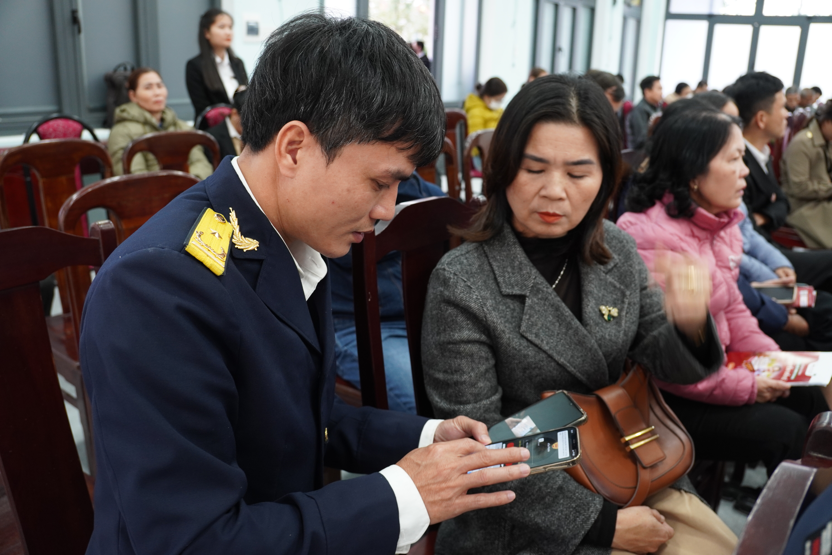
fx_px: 669
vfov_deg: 45.0
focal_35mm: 29
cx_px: 416
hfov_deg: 63.7
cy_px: 278
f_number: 3.2
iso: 640
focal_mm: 19.3
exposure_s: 1/40
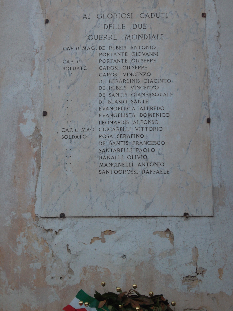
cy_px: 124
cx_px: 129
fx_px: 1014
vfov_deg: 17.4
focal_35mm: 113
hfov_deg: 13.1
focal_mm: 15.4
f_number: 4.3
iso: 80
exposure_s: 1/180
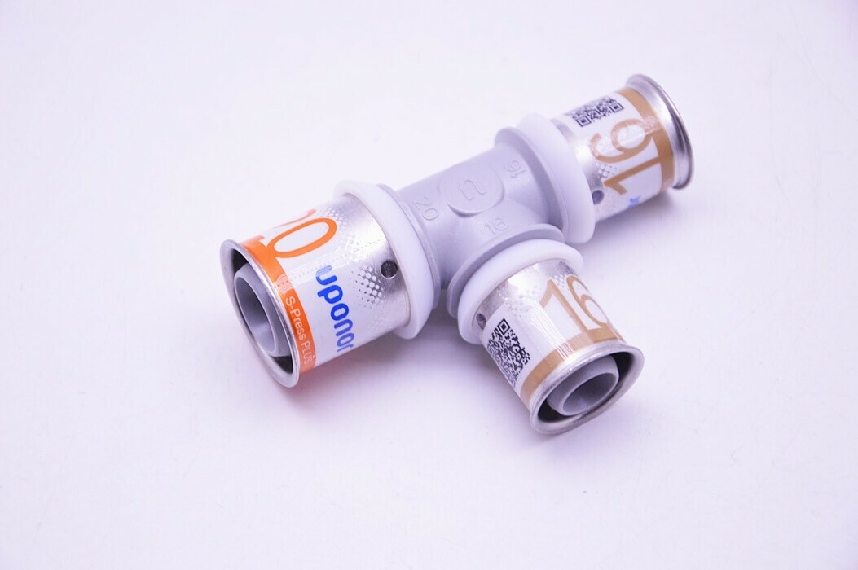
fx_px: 3036
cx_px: 429
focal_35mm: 128
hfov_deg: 16.1
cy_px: 285
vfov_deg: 10.7
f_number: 5.6
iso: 400
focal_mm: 85
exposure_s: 1/125
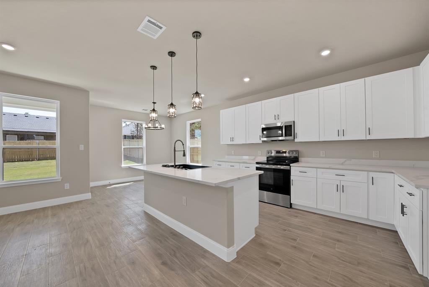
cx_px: 214
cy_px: 144
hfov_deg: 112.6
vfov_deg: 90.1
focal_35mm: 12
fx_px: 143
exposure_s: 1/13
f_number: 9
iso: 640
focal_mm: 12
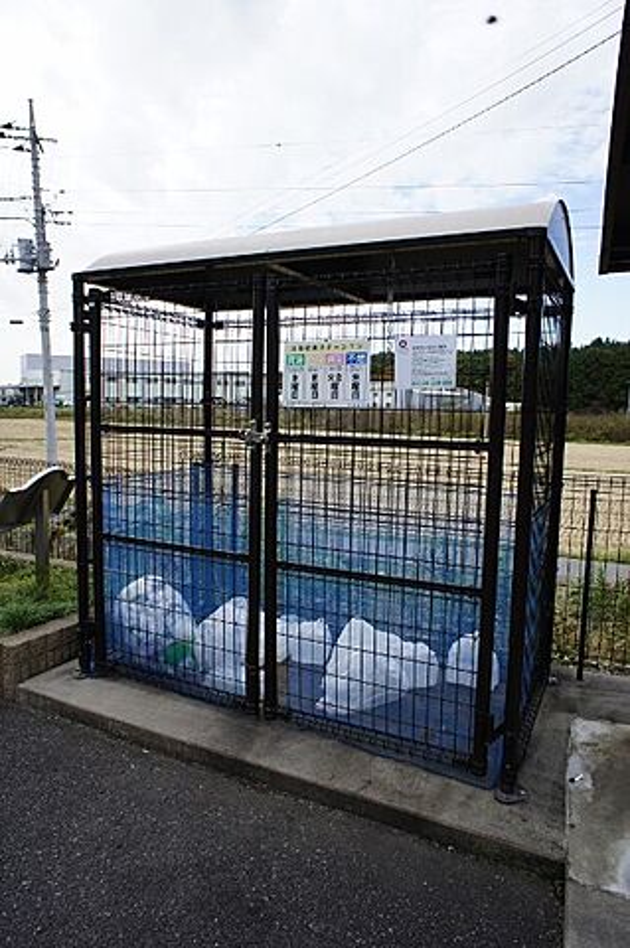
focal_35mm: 24
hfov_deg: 53.0
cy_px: 474
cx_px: 315
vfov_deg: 73.8
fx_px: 631
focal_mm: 16
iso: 200
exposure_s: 1/100
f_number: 11
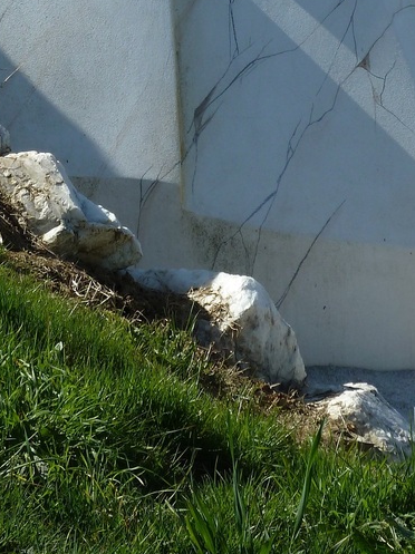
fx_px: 2785
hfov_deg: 8.5
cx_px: 307
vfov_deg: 11.2
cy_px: -75
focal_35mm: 174
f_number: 5
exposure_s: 1/500
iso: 80
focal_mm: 11.9
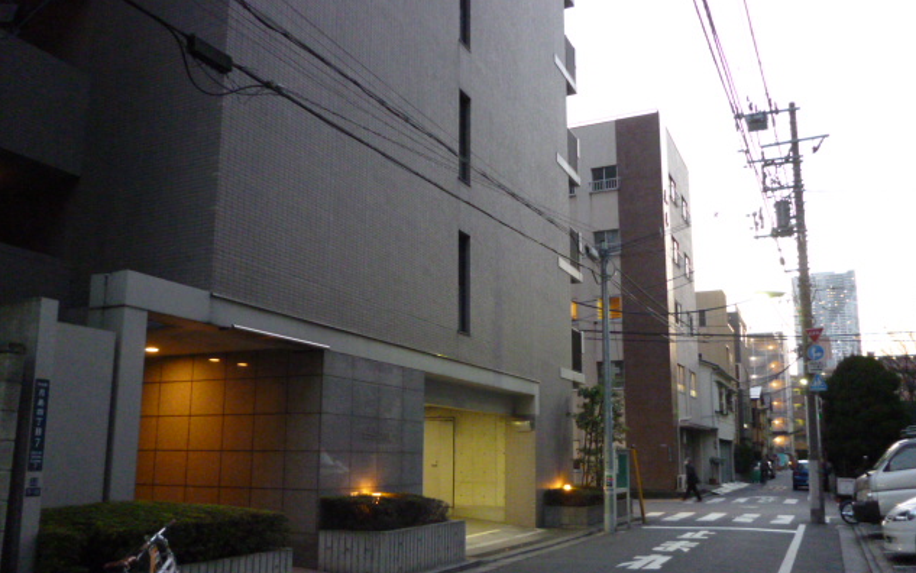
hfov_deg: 62.9
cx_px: 460
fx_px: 749
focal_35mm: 30
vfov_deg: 41.8
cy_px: 328
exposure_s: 1/13
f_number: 3.1
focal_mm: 5
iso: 800
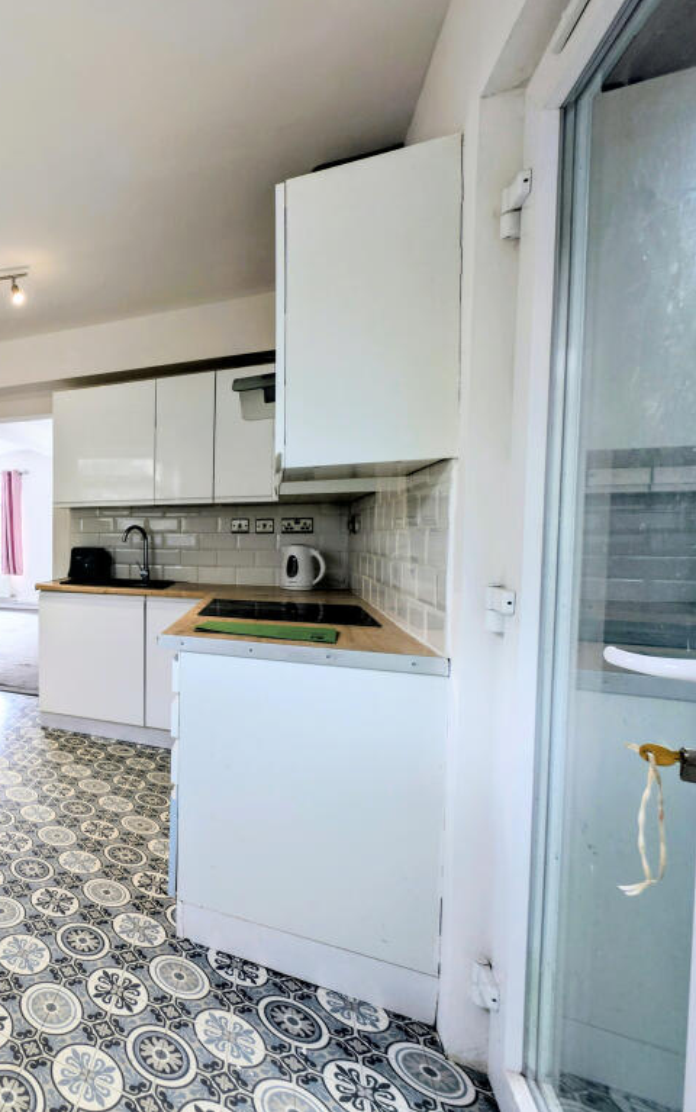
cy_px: 555
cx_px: -45
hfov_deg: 50.2
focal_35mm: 17
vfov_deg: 94.3
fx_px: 515
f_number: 1.95
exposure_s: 1/83.7
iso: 37
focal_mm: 2.23
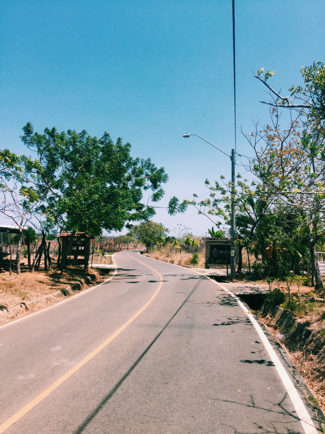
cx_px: 162
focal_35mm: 29
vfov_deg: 61.7
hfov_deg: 48.2
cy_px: 217
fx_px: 363
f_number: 2.2
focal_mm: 4.15
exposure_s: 1/1883
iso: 32
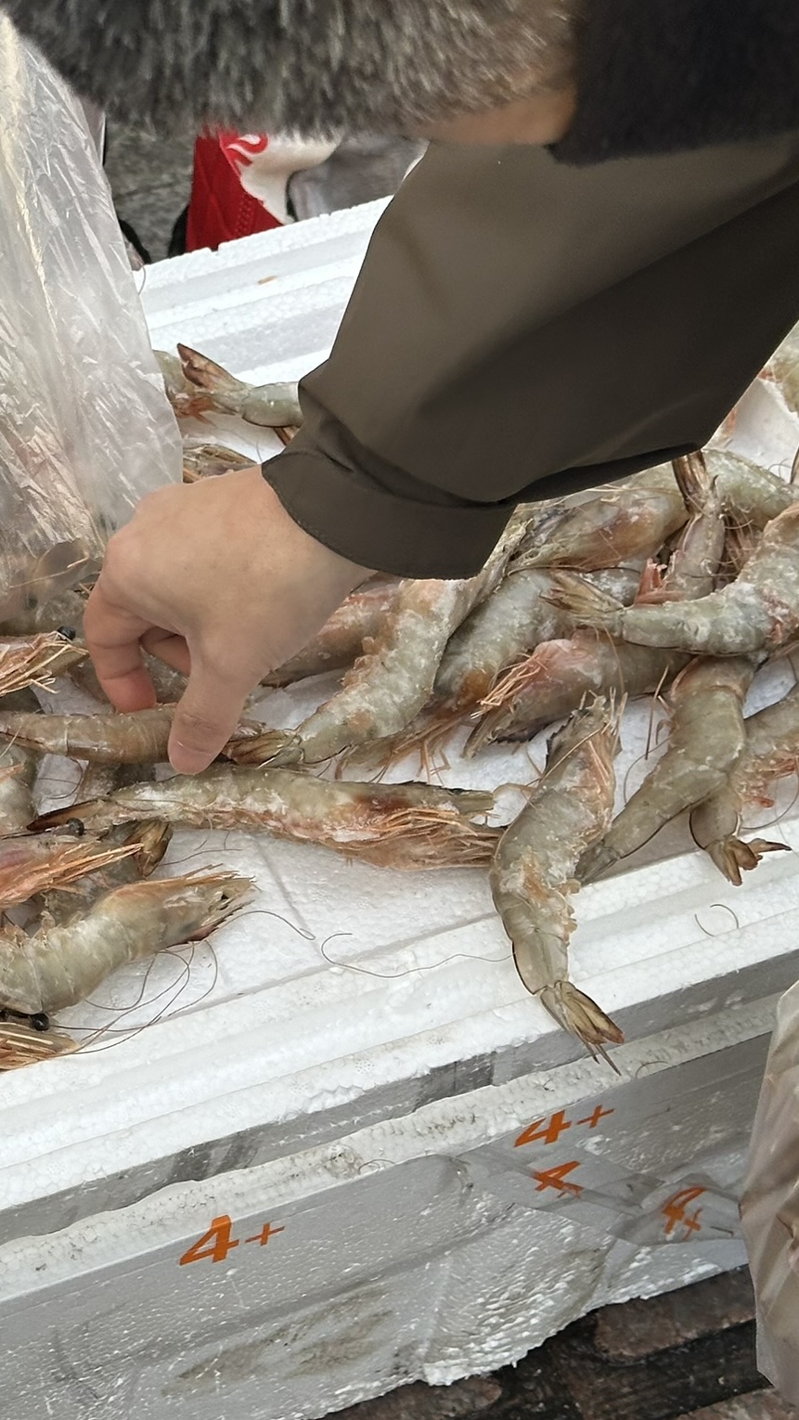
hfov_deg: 16.9
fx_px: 2636
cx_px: 38
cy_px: 712
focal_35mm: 70
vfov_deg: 30.1
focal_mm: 6.86
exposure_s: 1/389
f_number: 1.78
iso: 64
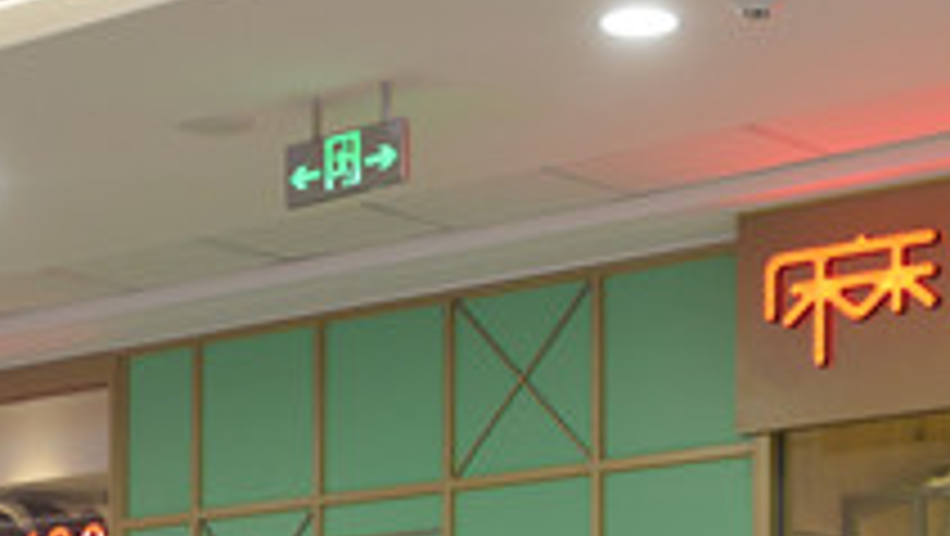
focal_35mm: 125
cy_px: 772
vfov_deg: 9.5
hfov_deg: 17.1
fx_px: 3151
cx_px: 495
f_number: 5
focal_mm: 36
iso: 1600
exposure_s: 1/125
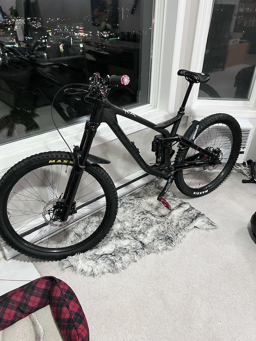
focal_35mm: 26
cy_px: 170
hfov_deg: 53.1
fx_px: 256
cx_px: 128
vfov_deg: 67.3
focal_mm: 5.7
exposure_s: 1/60
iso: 320
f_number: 1.5
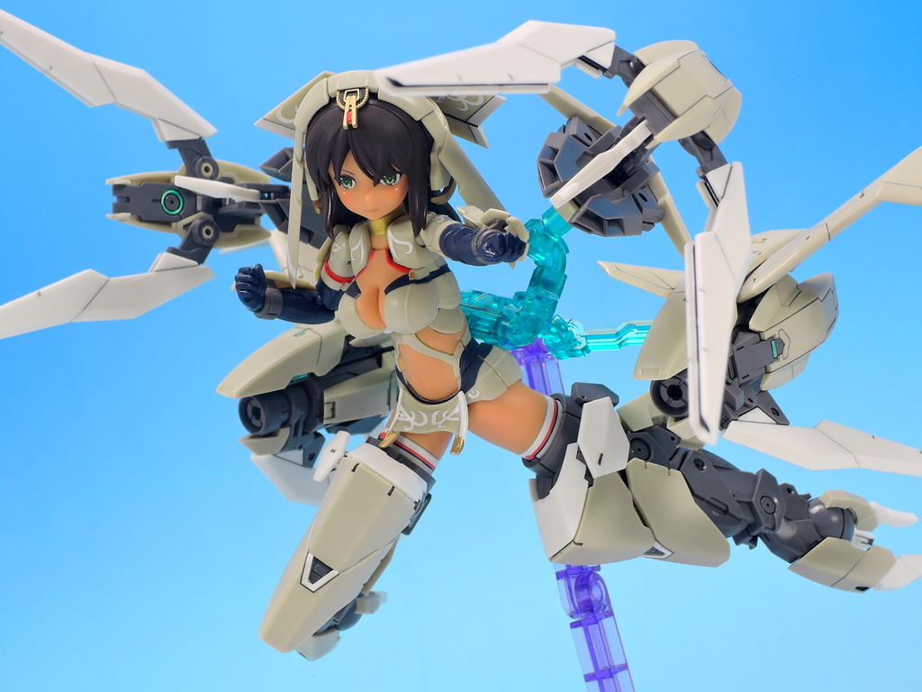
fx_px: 2264
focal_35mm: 85
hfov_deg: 23.0
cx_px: 461
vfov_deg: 17.4
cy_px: 346
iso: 80
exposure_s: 1
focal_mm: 18.2
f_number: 7.1
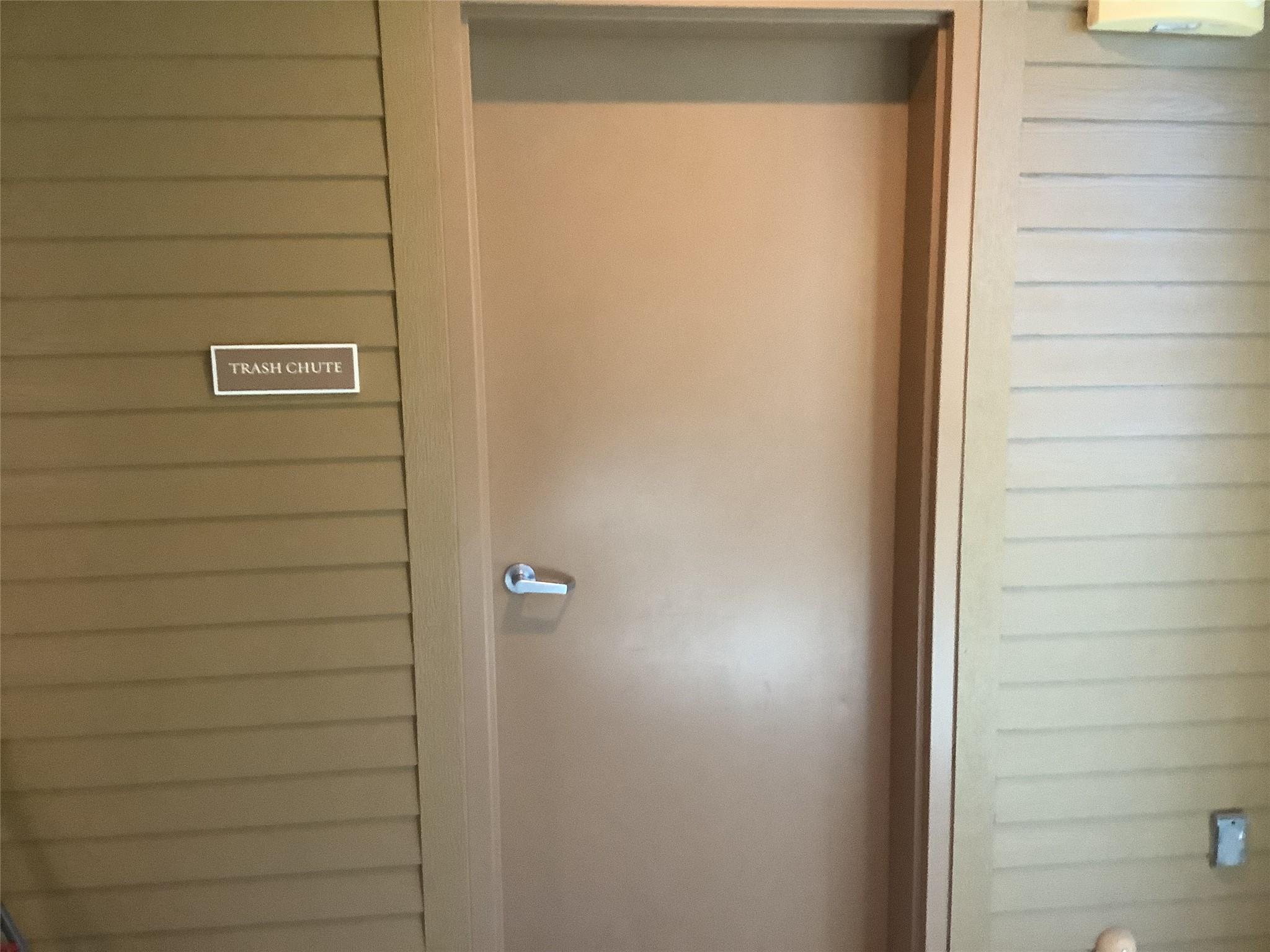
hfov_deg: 58.4
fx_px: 1137
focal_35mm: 31
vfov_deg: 45.4
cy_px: 476
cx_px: 635
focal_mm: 3.3
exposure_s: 1/30
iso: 400
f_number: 2.4
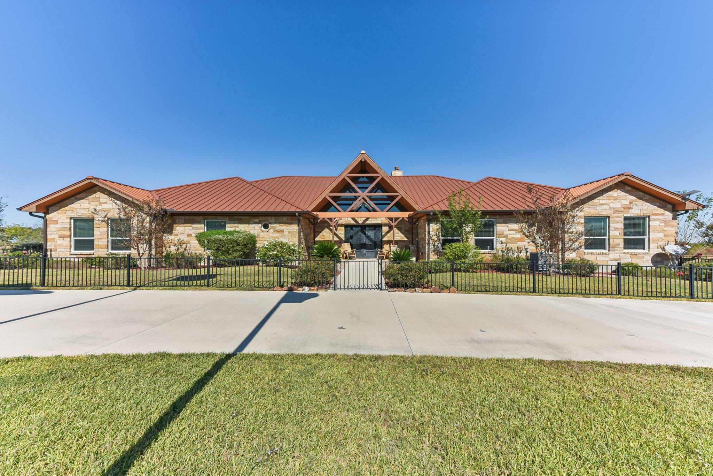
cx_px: 356
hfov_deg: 104.2
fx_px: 277
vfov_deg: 81.2
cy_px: 238
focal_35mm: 14
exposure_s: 1/2500
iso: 400
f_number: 8
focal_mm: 14
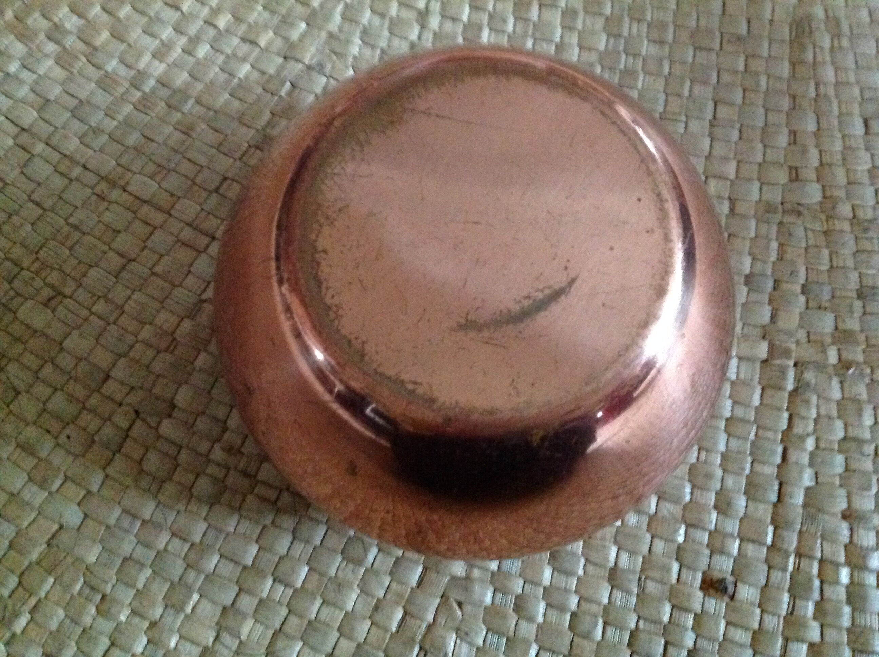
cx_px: 440
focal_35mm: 35
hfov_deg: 52.7
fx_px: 887
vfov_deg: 40.6
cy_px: 328
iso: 800
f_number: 2.4
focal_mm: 4.28
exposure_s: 1/15
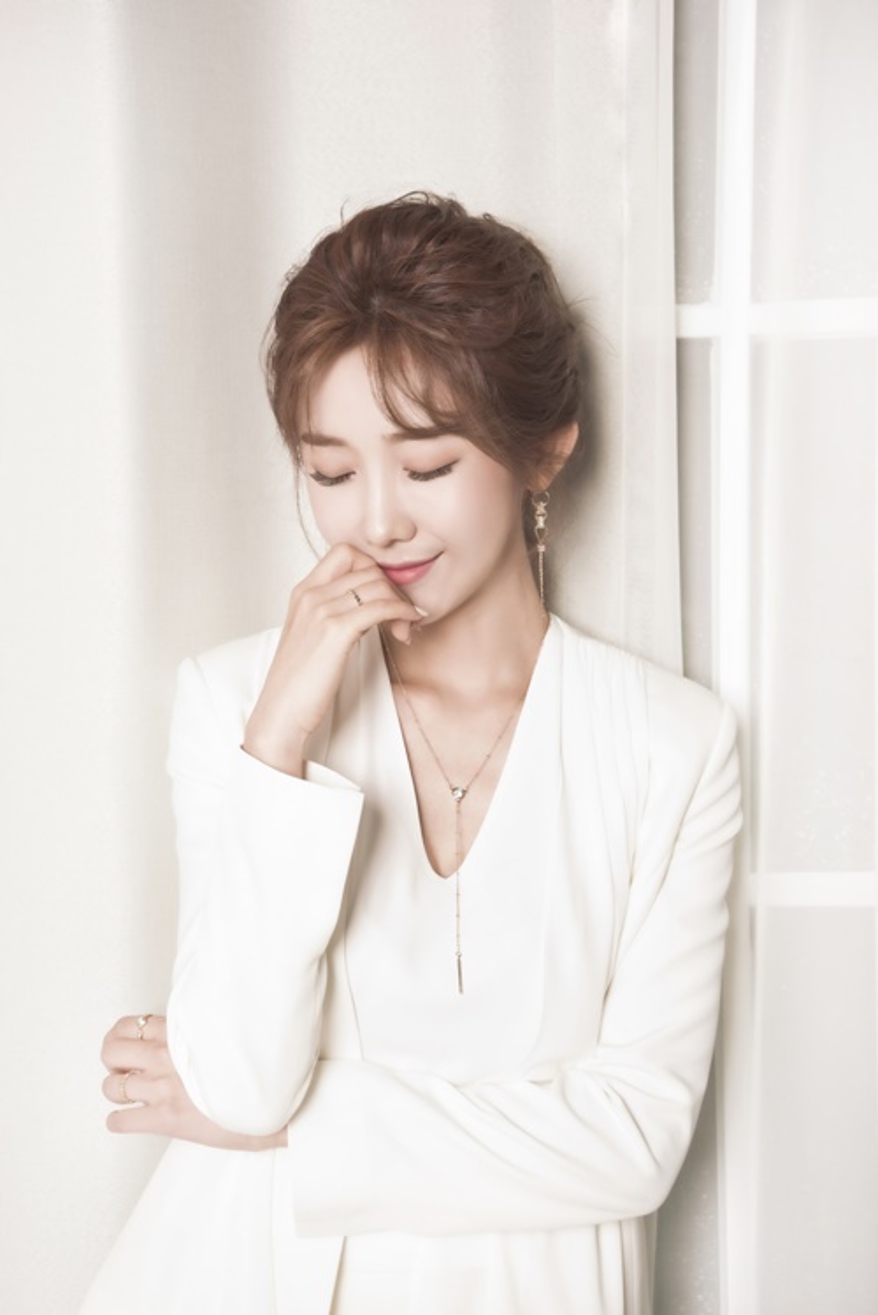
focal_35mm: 65
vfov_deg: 30.9
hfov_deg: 20.9
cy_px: 658
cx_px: 439
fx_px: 2376
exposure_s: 1/80
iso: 160
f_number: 6.3
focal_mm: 65
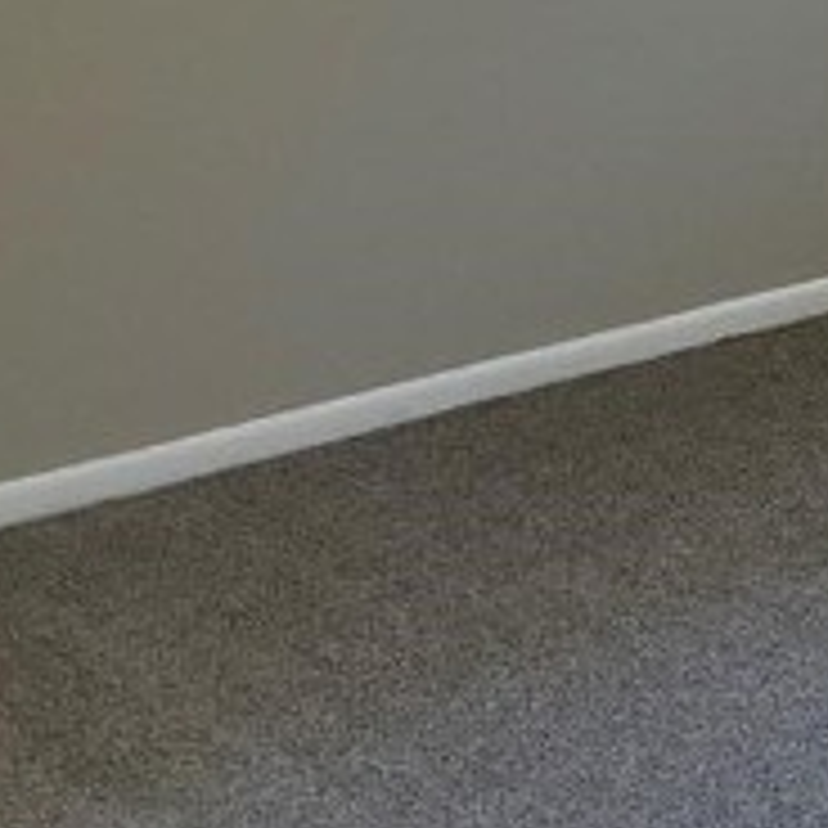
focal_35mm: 128
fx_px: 3464
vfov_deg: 13.4
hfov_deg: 12.6
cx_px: 1400
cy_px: -81
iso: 80
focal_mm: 5.7
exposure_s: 1/120
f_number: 1.5
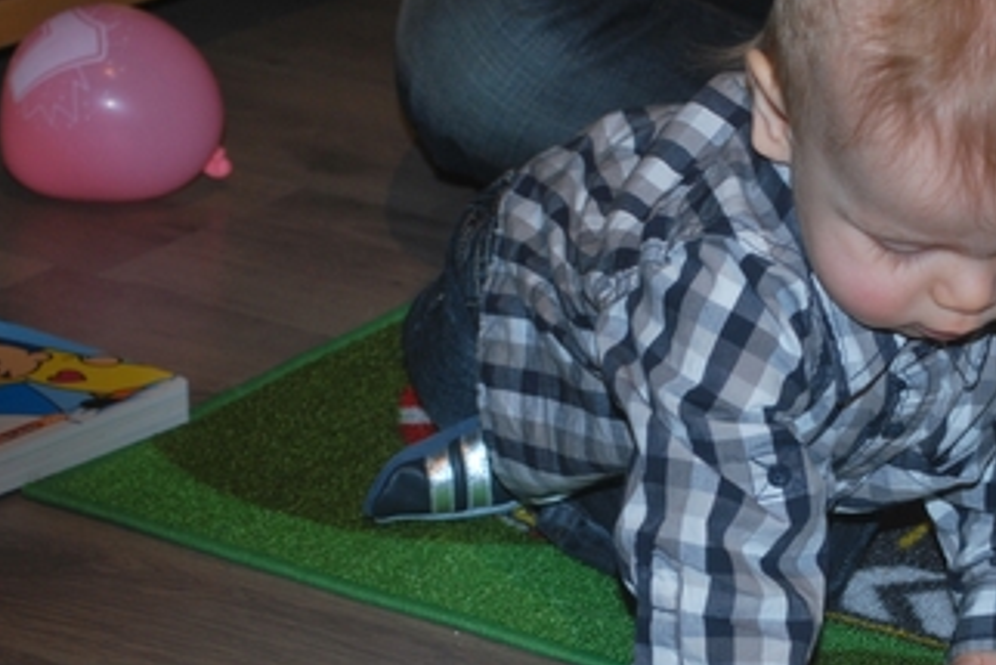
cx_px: 745
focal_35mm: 126
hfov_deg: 16.2
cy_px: 515
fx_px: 3486
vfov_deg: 10.9
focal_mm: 45
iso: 200
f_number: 5.3
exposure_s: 1/60
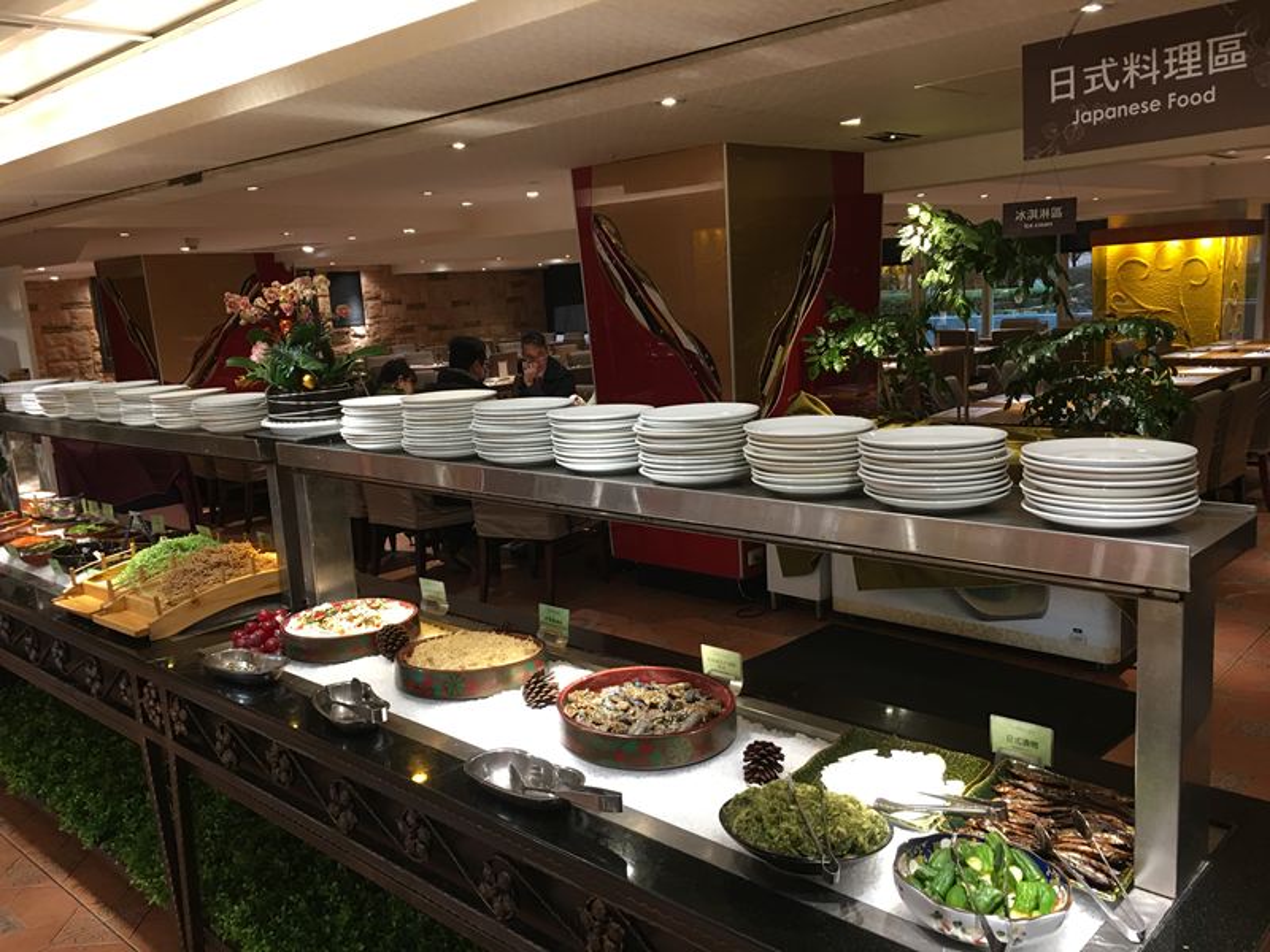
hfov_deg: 61.7
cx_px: 635
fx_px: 1064
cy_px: 476
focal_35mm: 29
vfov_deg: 48.2
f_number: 2.2
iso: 50
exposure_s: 1/15
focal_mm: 4.15
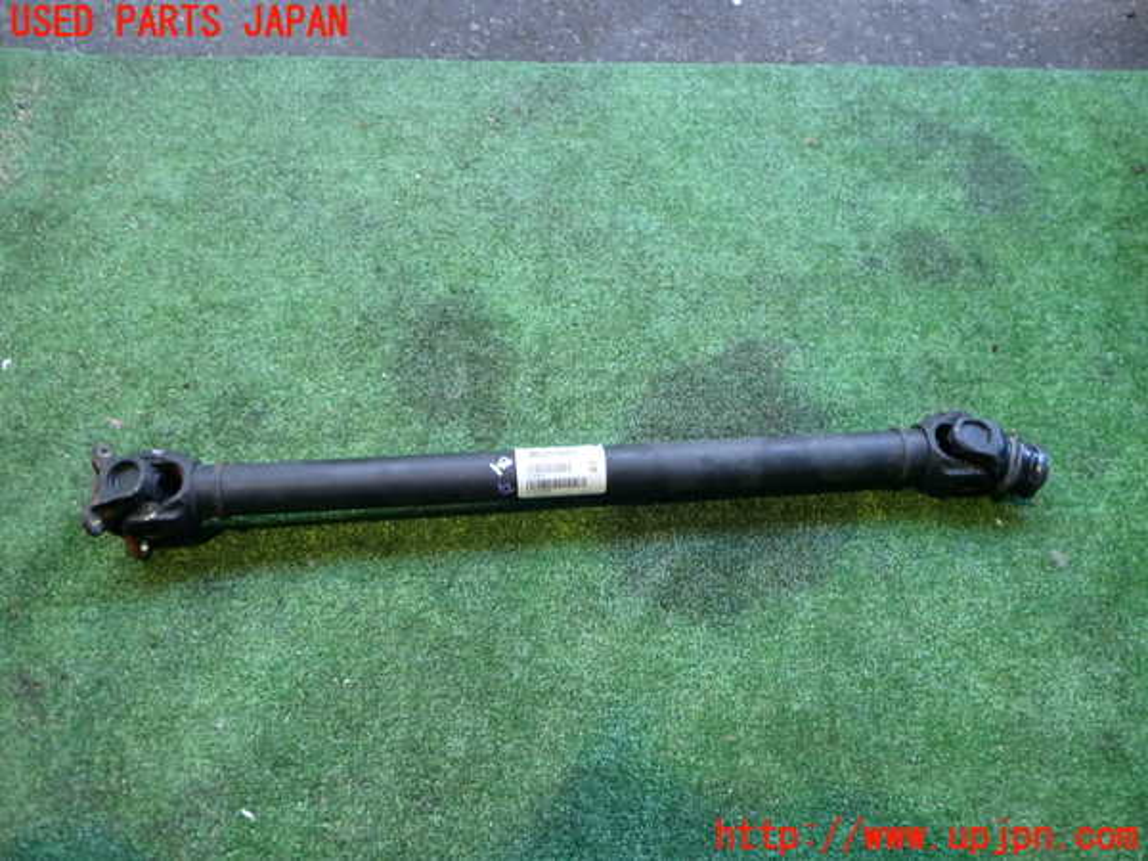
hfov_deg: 60.0
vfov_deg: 46.8
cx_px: 574
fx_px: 995
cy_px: 430
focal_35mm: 30
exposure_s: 1/30
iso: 250
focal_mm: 5.4
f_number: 2.3
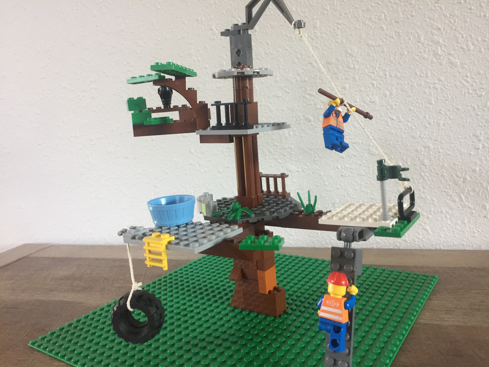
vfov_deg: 48.2
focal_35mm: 29
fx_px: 410
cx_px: 244
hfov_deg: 61.7
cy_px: 184
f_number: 2.2
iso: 100
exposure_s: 1/30
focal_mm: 4.15
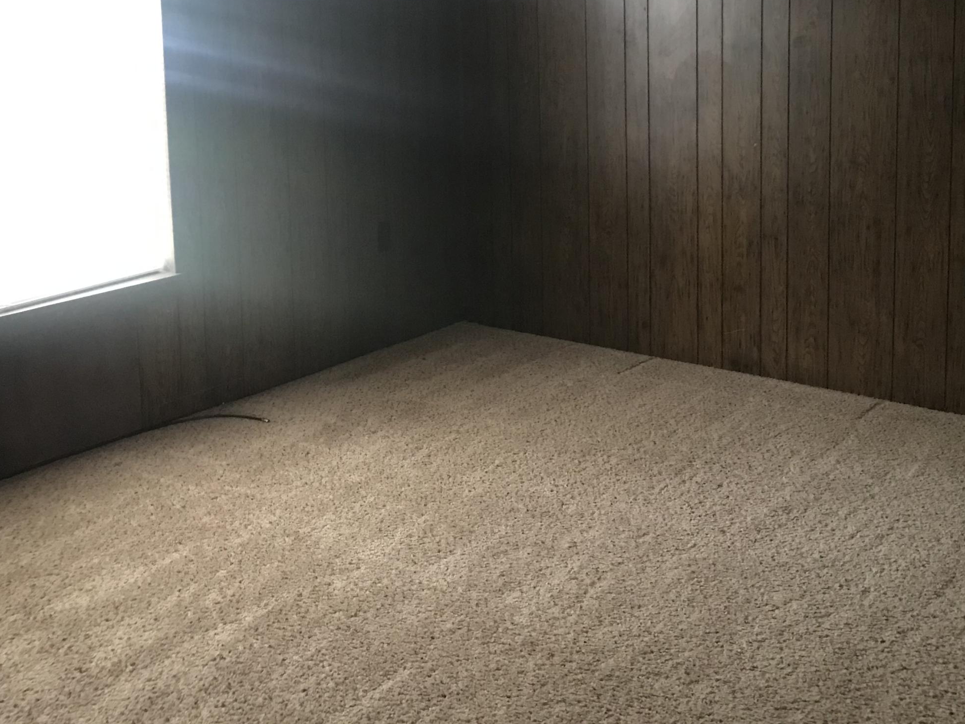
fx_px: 1199
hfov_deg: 43.7
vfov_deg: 32.9
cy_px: 170
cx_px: 572
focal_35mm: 43
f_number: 1.8
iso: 100
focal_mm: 3.99
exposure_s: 1/6
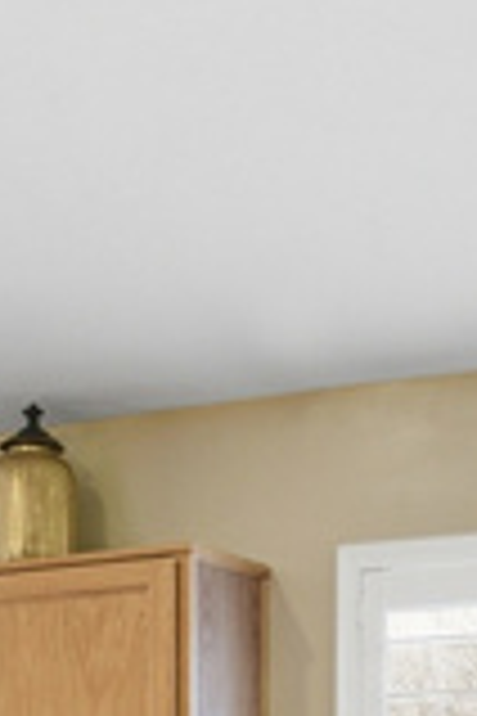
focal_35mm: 103
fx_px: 2047
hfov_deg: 13.3
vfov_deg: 18.3
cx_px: 212
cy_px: 973
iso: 250
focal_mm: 16
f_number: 9
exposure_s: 1/25
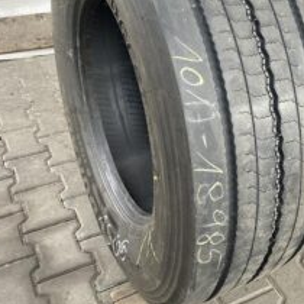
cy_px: 92
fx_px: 467
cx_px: 224
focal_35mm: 47
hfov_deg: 35.3
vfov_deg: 35.6
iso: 64
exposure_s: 1/121
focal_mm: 4.25
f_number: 1.8
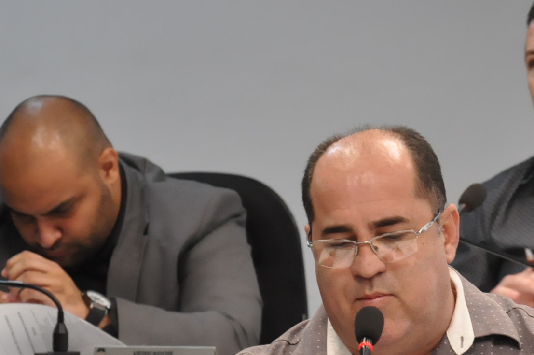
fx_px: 4518
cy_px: 217
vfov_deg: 4.5
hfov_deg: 6.8
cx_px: 389
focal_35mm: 305
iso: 2000
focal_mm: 105
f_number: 5.6
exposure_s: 1/100
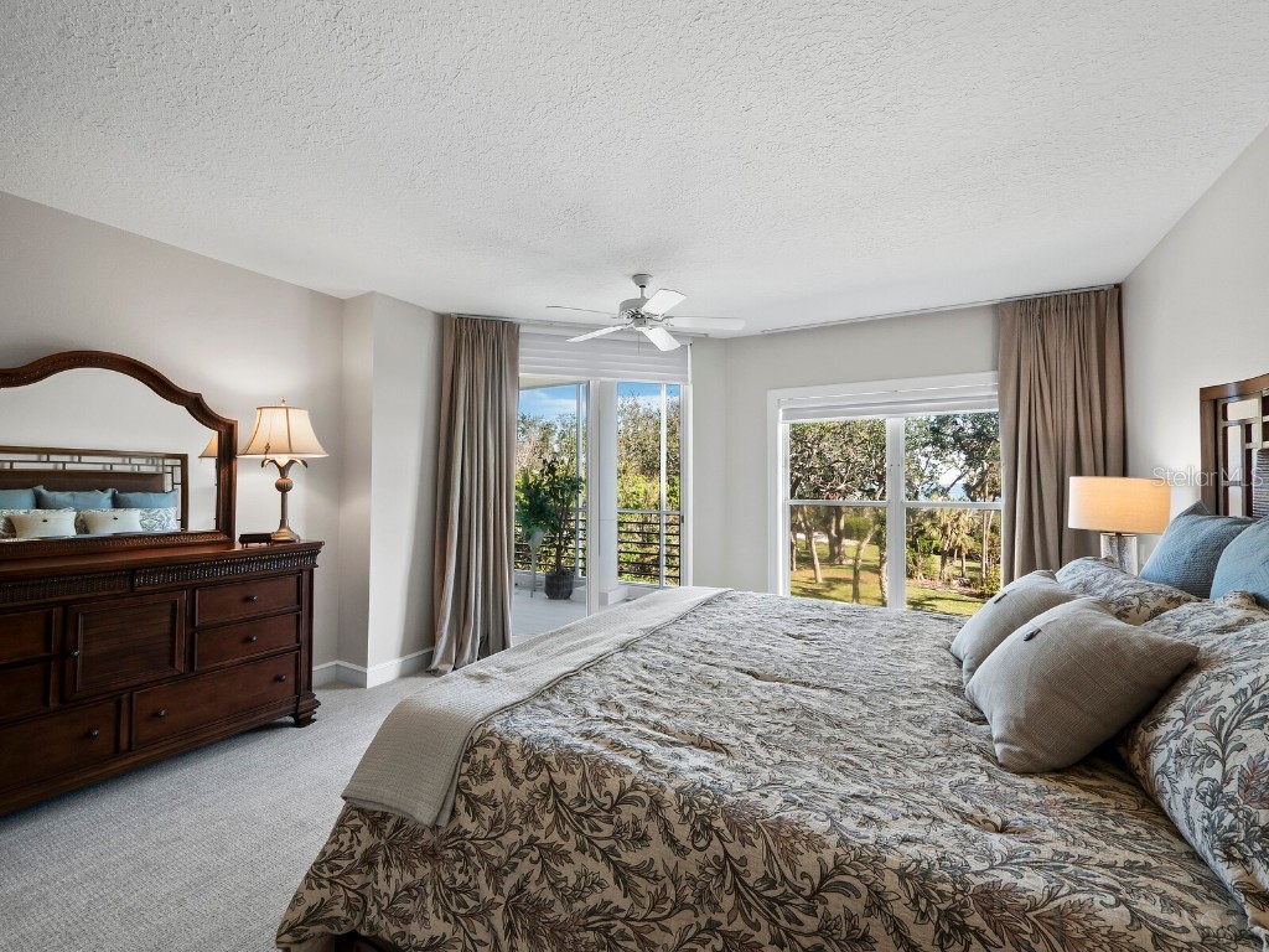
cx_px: 634
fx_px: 513
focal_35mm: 14
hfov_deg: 102.1
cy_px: 476
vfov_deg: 85.7
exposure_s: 1/4
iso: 400
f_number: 11
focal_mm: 7
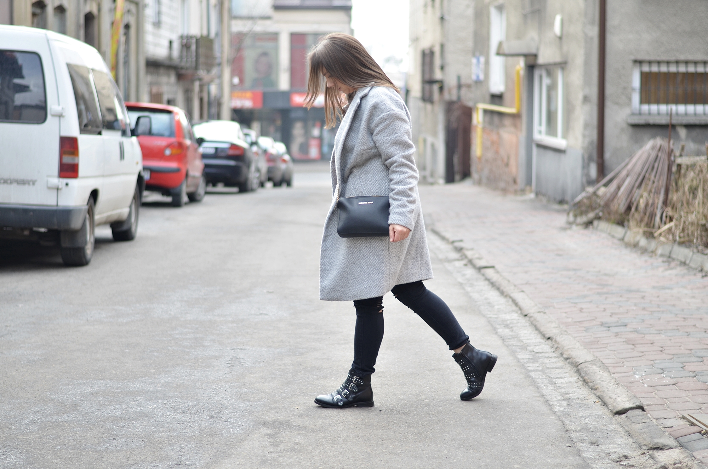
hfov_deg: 27.0
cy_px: 234
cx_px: 354
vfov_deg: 18.1
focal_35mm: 75
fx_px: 1472
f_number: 2
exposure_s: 1/400
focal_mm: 50
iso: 100
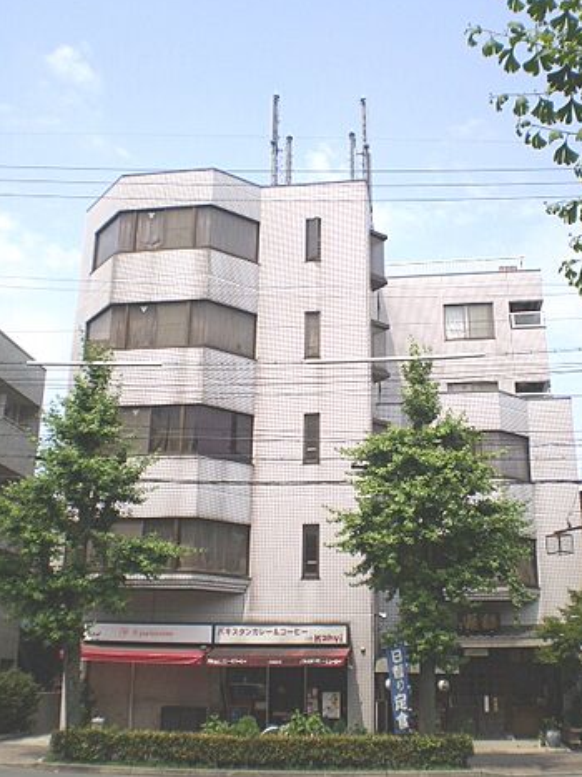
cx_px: 293
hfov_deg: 38.6
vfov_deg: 50.2
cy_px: 388
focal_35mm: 37
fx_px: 830
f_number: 4.6
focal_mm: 6.3
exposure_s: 1/1000
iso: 64
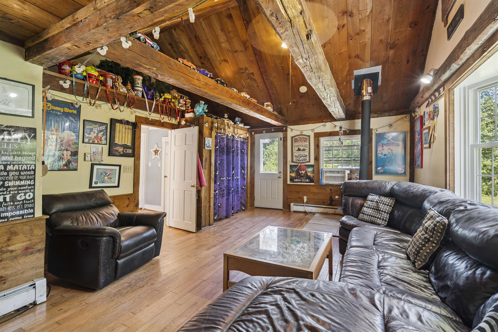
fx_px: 221
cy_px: 166
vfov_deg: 73.7
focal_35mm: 16
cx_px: 249
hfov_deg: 96.7
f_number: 8
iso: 400
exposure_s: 1/6
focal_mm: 16
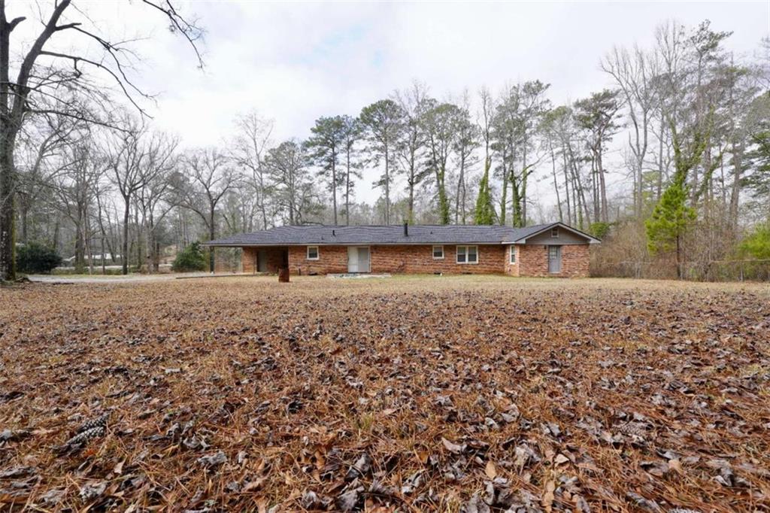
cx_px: 385
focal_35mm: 15
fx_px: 321
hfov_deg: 100.4
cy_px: 256
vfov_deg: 77.3
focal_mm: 10
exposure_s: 1/125
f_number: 8
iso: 100
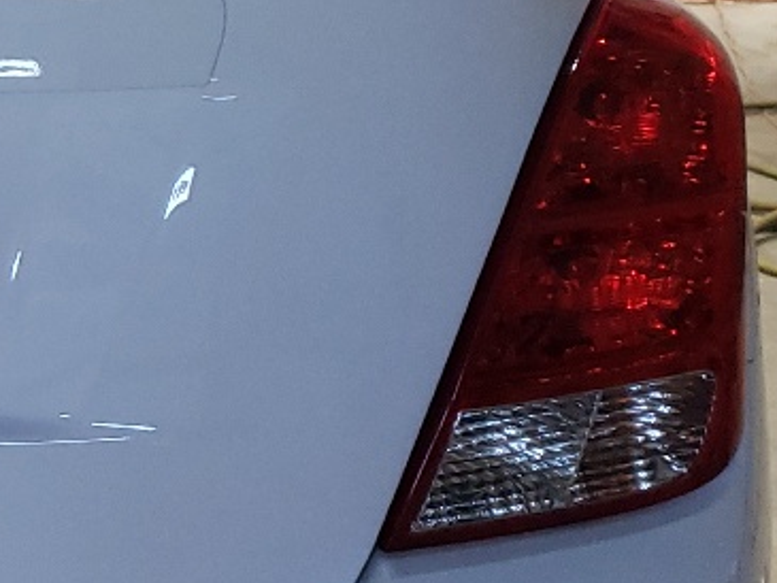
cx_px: -511
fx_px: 2560
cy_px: 215
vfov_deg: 13.0
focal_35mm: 114
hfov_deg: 15.4
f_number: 1.5
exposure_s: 1/60.2
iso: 117
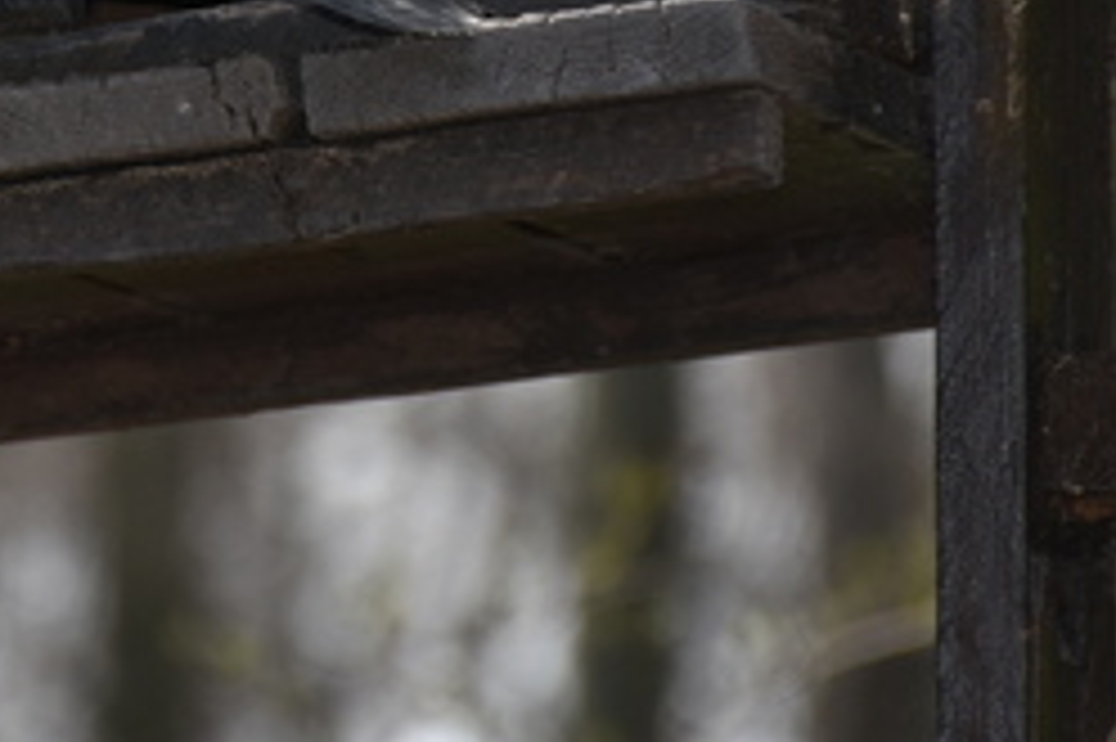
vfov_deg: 2.2
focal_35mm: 635
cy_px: -148
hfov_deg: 3.2
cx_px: 36
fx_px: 19671
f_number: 5.6
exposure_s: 1/250
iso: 125
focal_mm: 140
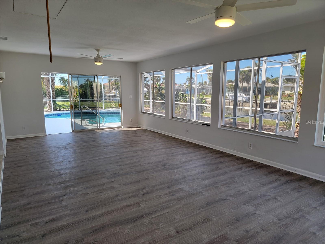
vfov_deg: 56.8
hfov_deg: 71.6
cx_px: 162
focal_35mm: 24
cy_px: 122
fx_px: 225
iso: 25
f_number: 1.8
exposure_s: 1/120
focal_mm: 6.7
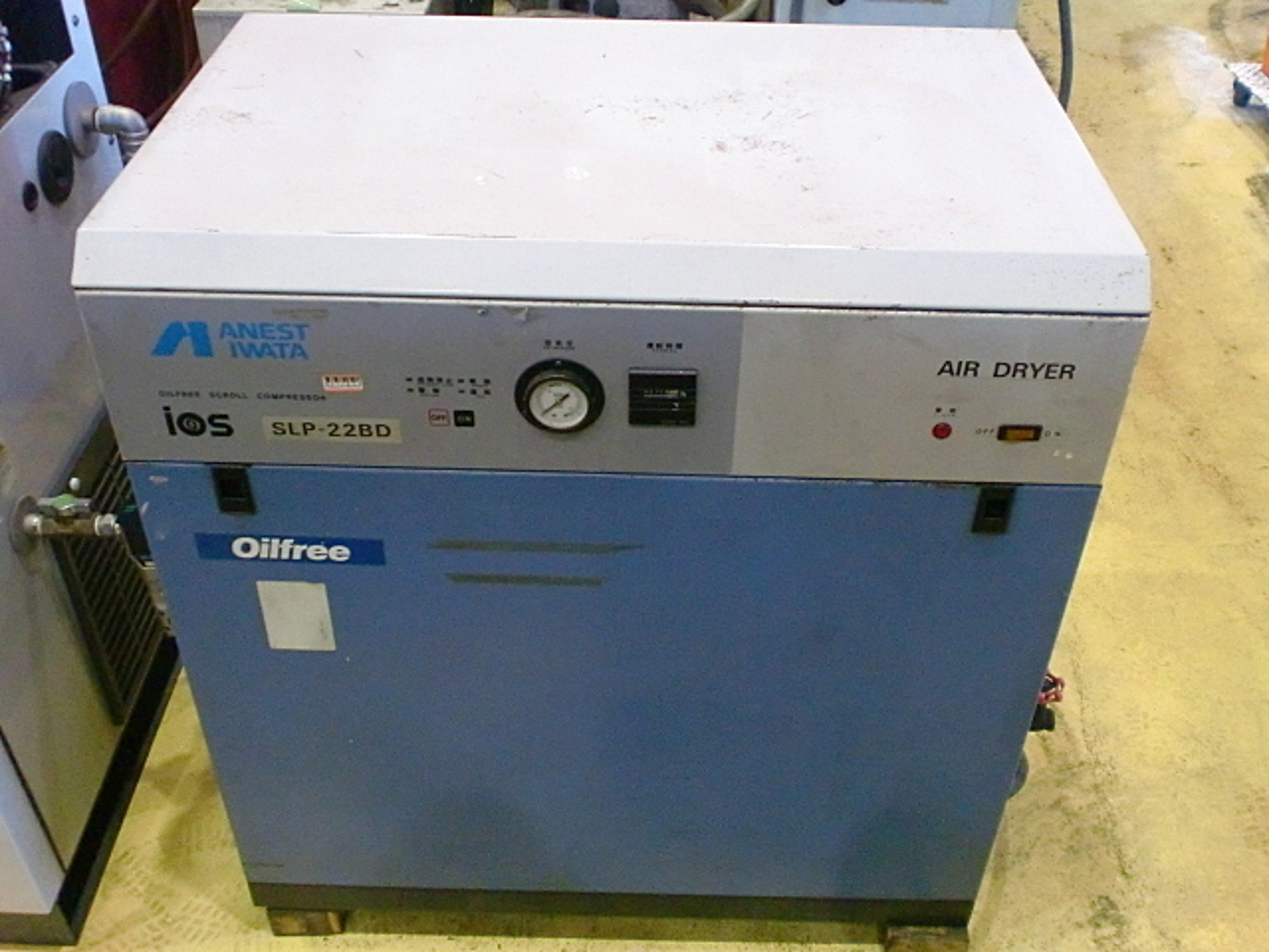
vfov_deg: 40.7
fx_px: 1283
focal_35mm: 35
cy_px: 476
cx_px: 634
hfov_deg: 52.6
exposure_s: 1/60
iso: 800
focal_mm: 6.3
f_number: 3.1
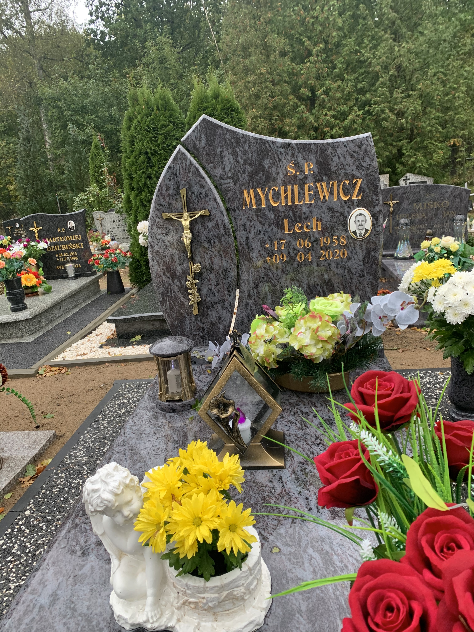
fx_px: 475
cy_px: 316
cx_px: 237
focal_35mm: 26
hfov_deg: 53.1
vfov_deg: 67.3
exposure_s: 1/87
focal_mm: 4.25
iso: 100
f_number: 1.8
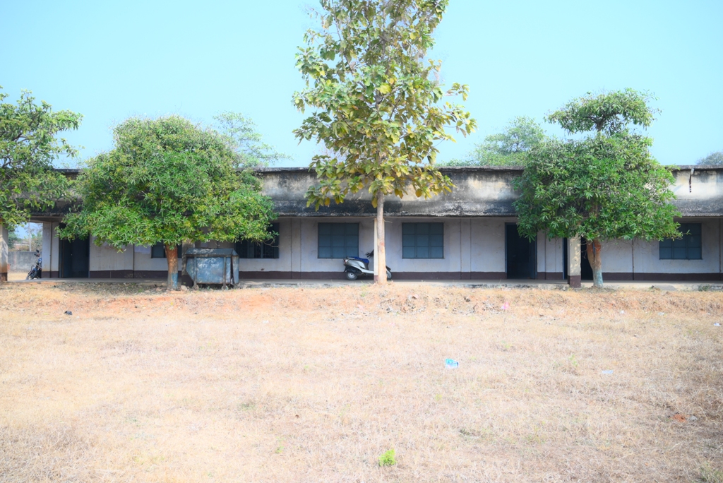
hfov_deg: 59.5
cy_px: 242
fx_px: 633
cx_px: 362
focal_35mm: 32
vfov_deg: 41.8
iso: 160
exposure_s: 1/320
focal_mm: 31.5
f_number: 5.6
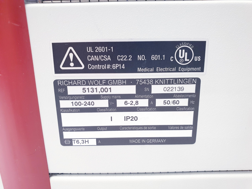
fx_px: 189
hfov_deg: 67.3
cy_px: 94
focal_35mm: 26
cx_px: 126
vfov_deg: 53.1
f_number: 2.4
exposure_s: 1/50
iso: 250
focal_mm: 4.3
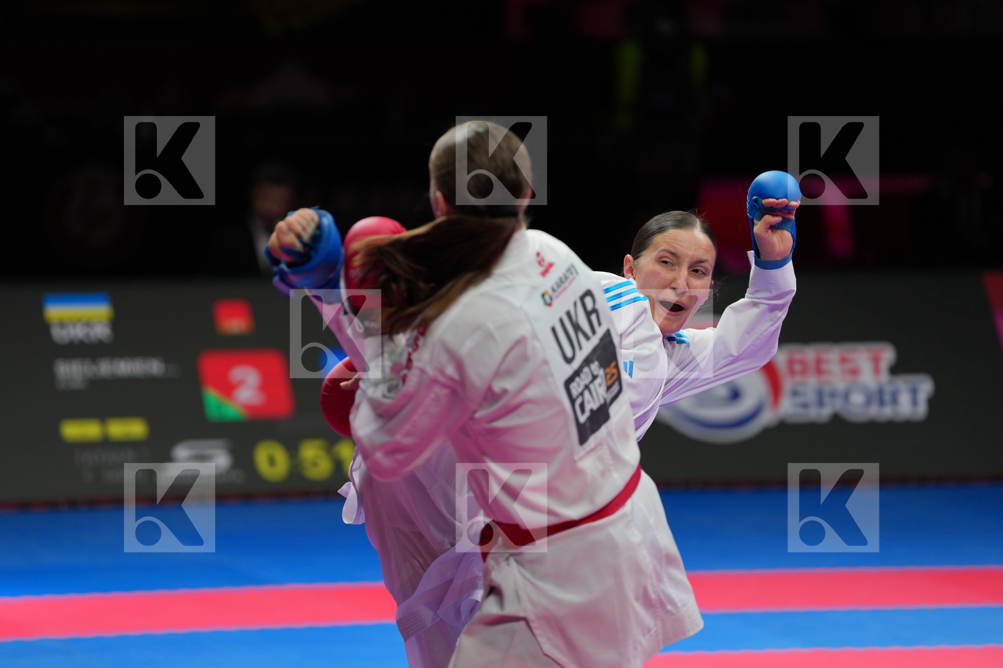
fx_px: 4596
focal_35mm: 165
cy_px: 334
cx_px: 502
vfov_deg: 8.3
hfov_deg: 12.5
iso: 640
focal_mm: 165
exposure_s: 1/1000
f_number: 2.8
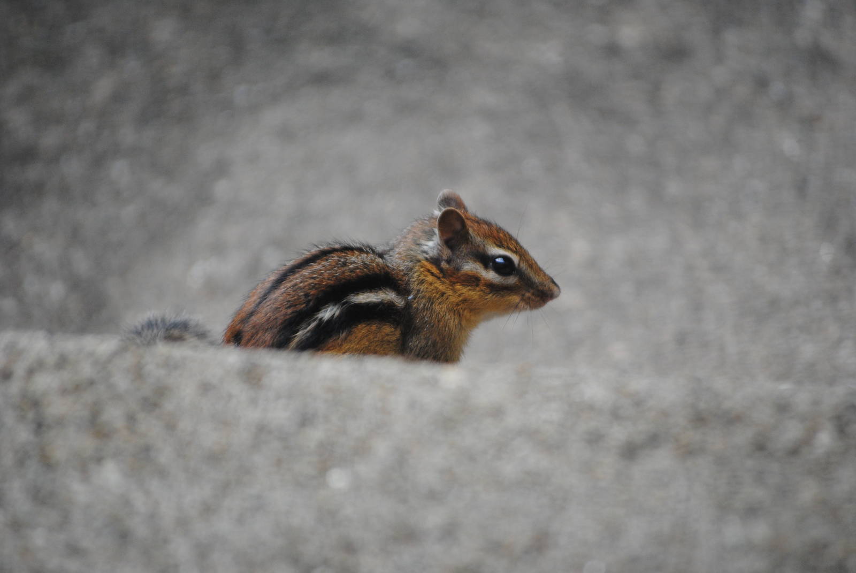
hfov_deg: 6.9
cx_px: 428
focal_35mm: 300
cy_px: 286
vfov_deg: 4.6
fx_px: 7142
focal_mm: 200
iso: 400
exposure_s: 1/400
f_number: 5.6
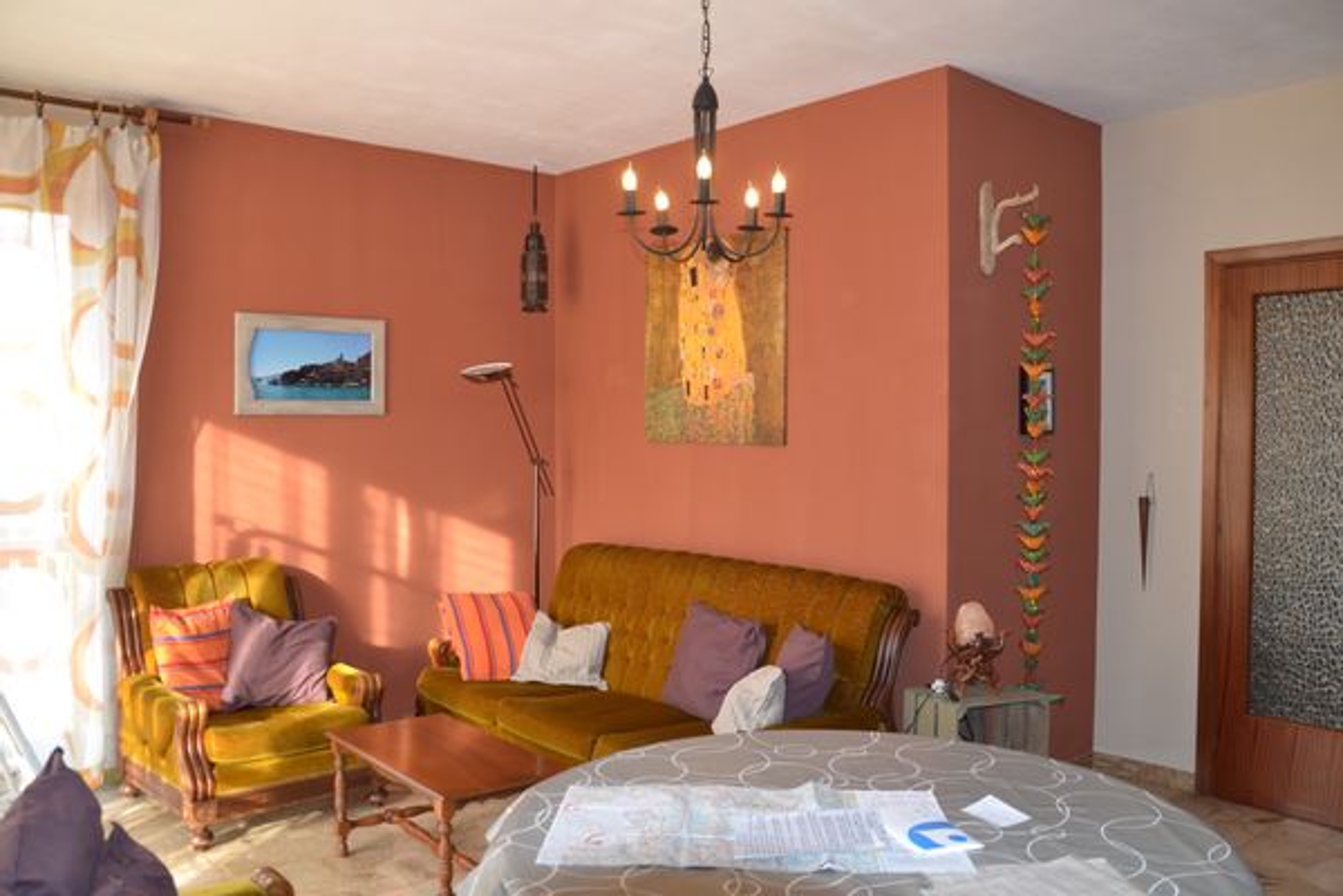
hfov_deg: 67.4
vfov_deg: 47.9
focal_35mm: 27
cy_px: 448
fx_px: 1007
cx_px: 672
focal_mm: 18
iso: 200
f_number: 3.5
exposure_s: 1/30
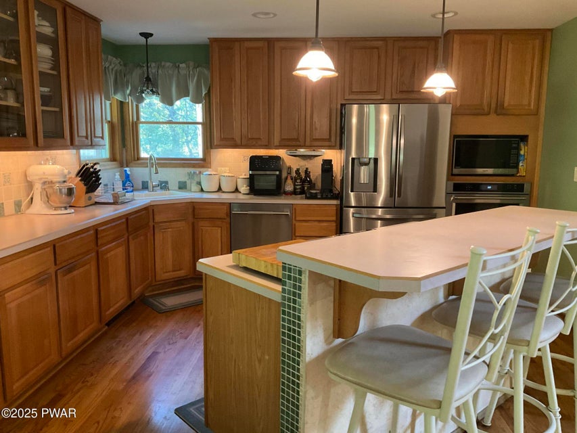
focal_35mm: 29
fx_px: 483
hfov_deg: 61.7
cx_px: 288
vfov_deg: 48.2
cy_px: 216
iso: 320
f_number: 1.8
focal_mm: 3
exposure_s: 1/40
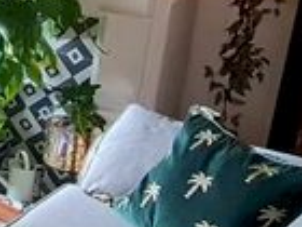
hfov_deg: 21.6
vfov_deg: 22.1
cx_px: -214
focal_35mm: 65
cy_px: 23
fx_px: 567
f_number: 2.2
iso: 320
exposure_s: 1/50
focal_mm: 1.74
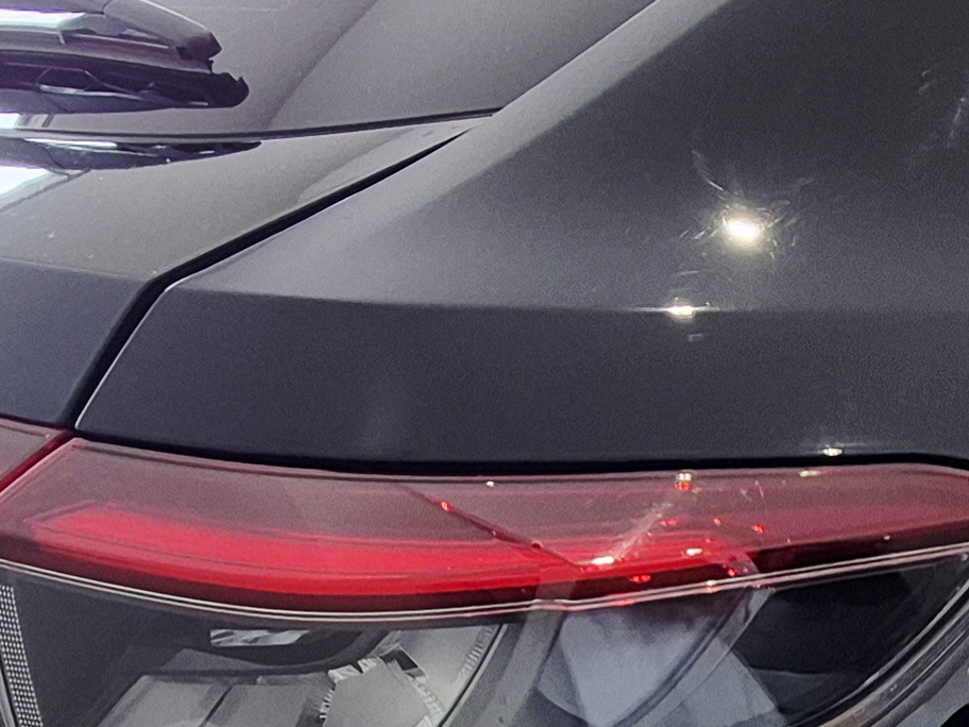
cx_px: 930
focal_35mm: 57
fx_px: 1596
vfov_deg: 23.7
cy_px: 844
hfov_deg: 31.6
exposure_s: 1/124
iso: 50
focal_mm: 1.74
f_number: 2.2
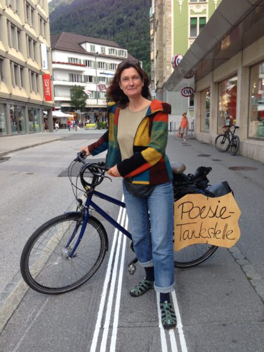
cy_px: 176
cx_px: 132
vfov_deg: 55.4
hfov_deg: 42.9
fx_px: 336
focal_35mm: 33
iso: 50
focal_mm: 4.12
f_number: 2.4
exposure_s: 1/229
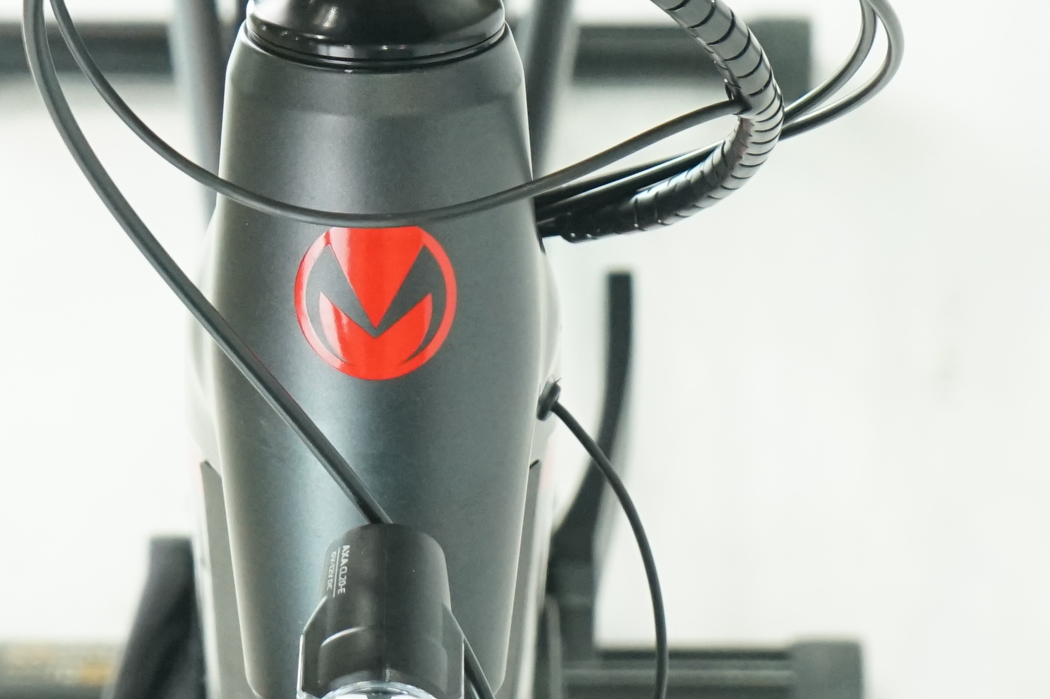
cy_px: 248
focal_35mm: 222
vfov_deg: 6.2
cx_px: 381
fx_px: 6474
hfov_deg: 9.3
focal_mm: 70
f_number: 5.6
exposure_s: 1/200
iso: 2500
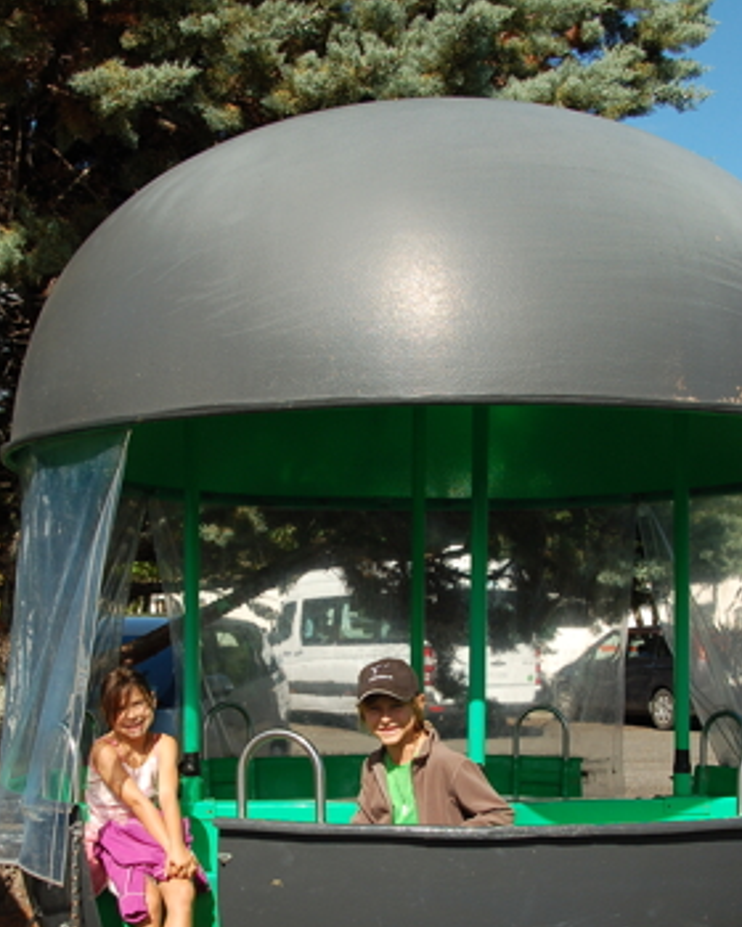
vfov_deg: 35.0
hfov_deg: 28.6
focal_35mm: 53
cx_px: 400
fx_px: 1455
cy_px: 617
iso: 200
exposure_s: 1/320
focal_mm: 24
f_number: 9
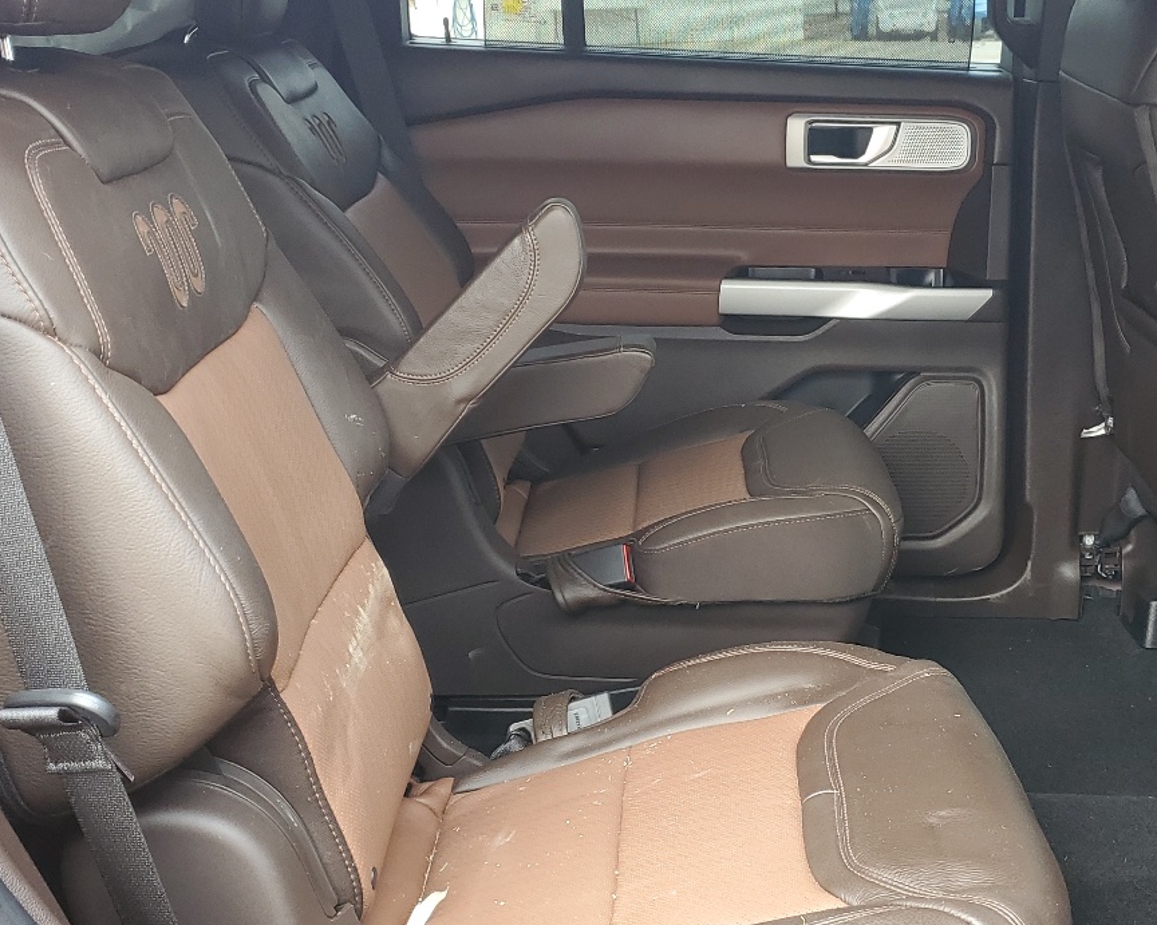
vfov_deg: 32.1
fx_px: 1609
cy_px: 477
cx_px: 742
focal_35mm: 47
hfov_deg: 39.2
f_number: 1.5
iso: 52
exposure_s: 1/120
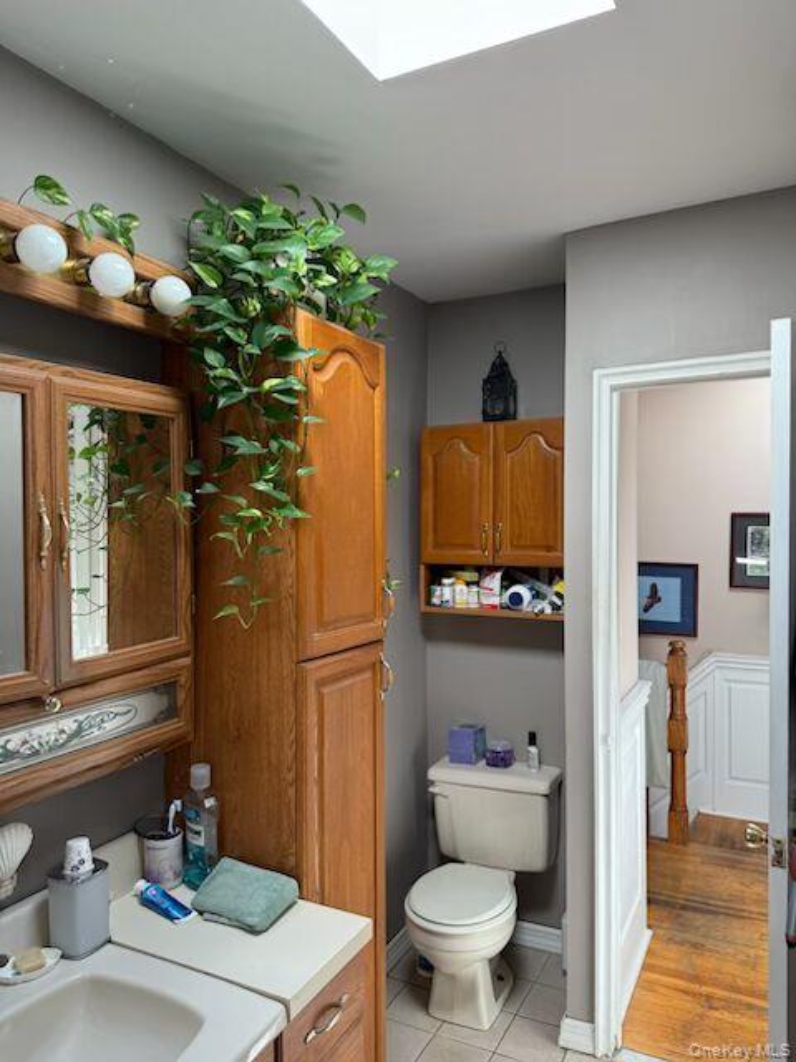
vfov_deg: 71.6
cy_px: 531
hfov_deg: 56.8
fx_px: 736
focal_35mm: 24
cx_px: 398
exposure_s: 1/121
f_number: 1.78
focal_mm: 6.76
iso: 200
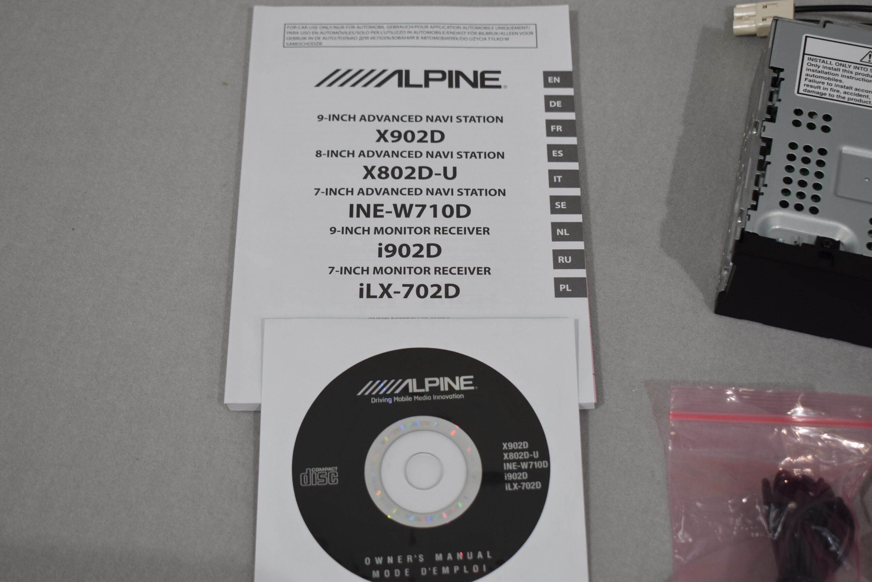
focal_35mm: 60
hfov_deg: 33.4
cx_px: 436
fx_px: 1453
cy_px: 291
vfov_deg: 22.6
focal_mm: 40
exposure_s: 1/125
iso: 320
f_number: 5.6
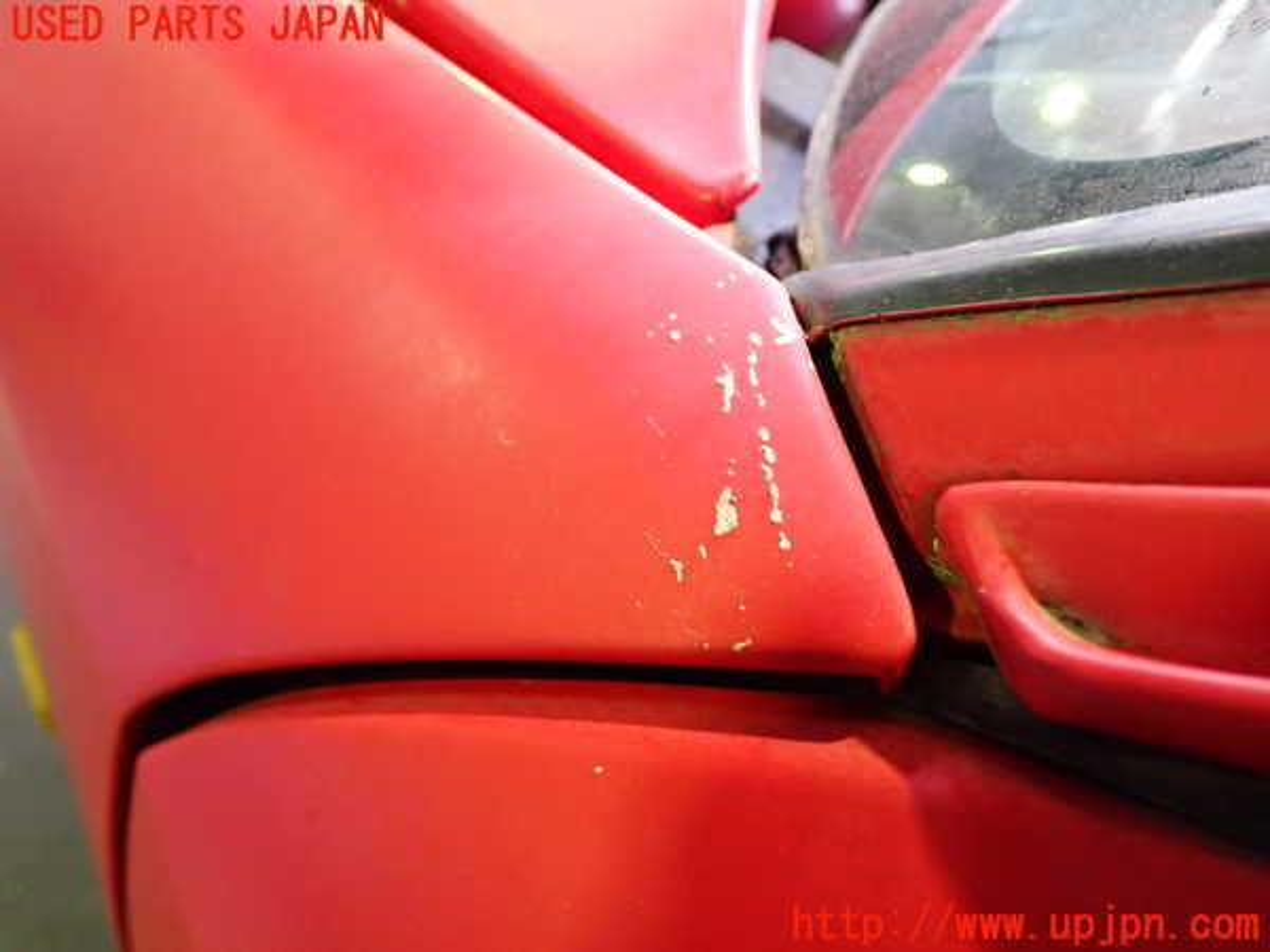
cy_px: 476
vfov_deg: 46.8
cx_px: 635
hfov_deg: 60.0
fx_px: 1101
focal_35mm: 30
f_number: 2.3
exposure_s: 1/30
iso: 400
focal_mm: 5.4
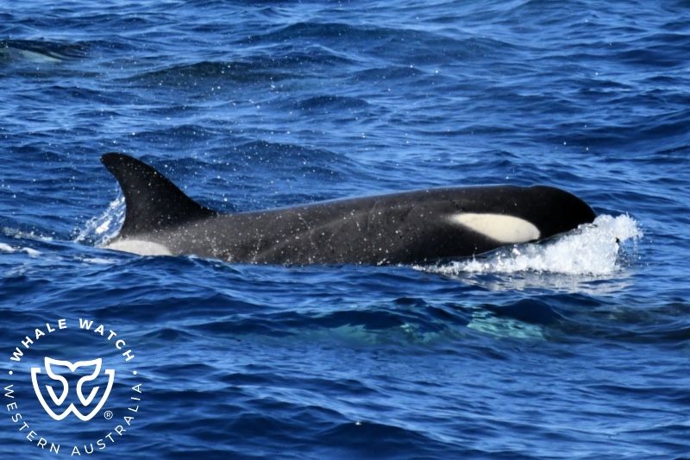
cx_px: 345
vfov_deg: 2.3
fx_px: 11497
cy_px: 230
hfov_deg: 3.4
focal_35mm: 600
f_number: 6.3
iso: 1800
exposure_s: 1/8000
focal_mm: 600
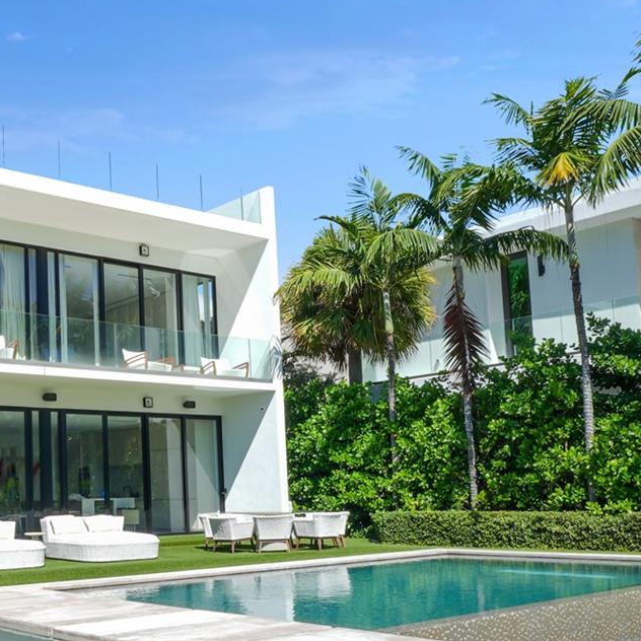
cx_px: 95
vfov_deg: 38.8
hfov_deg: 37.2
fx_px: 901
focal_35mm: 43
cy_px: 416
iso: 80
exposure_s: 1/50
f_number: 16
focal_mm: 20
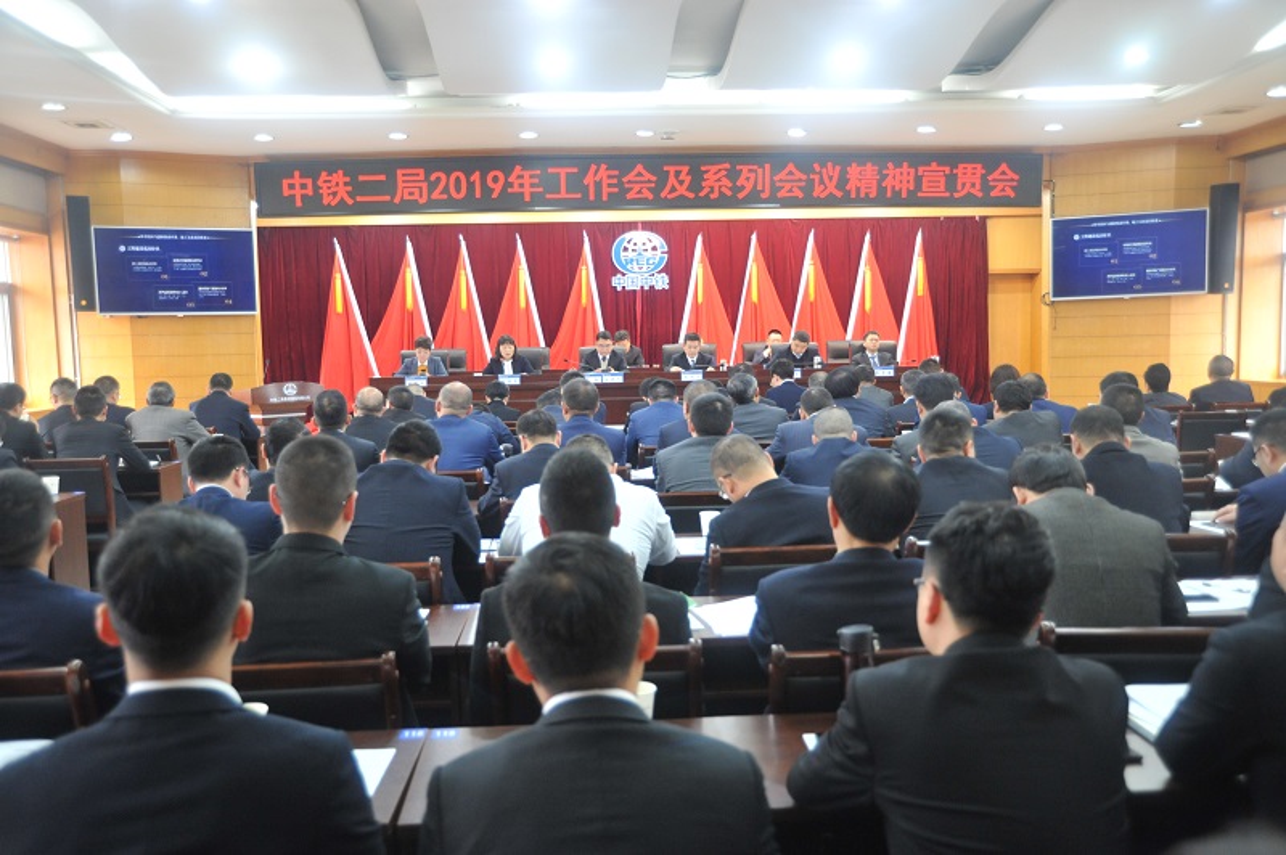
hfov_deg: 55.8
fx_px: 1214
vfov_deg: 38.8
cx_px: 643
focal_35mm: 34
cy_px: 428
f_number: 5
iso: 2000
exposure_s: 1/30
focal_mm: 34
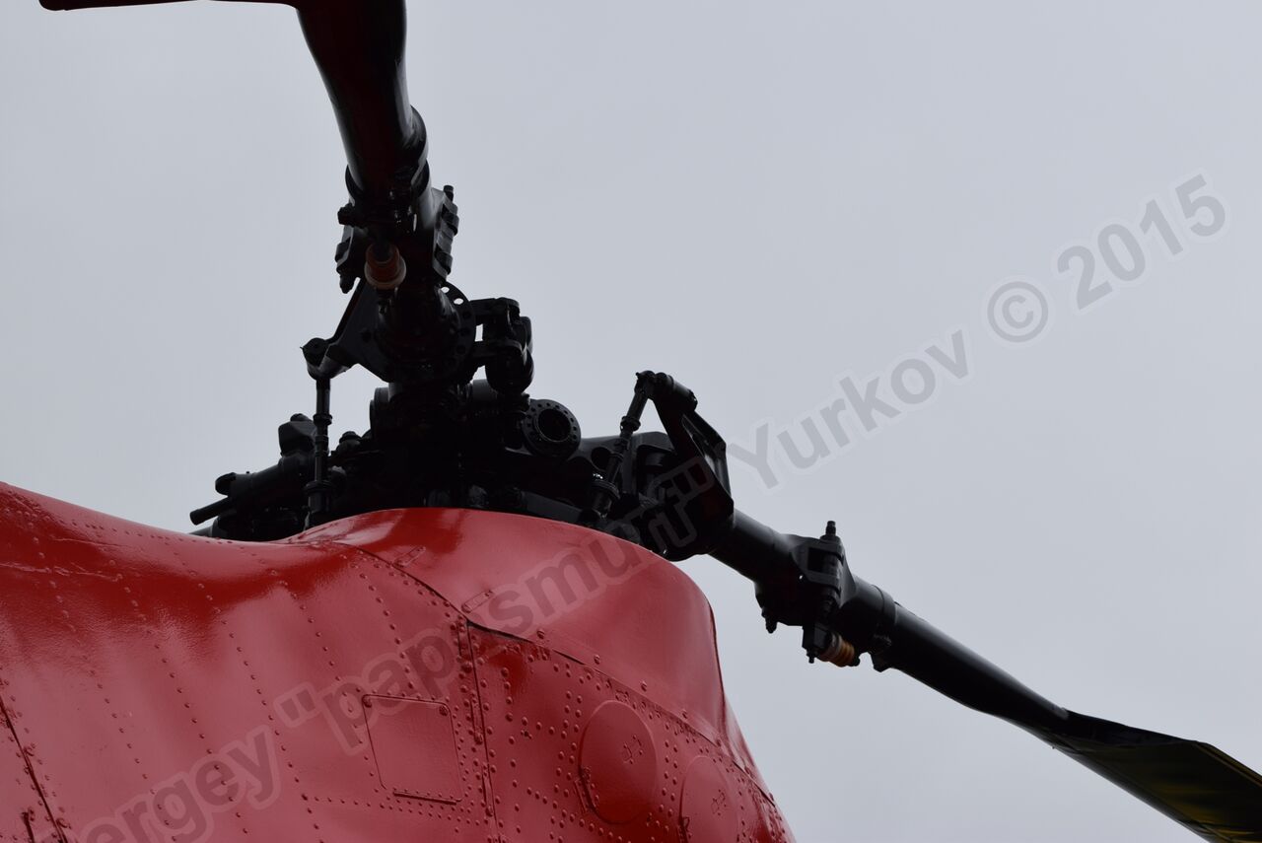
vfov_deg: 16.6
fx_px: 2894
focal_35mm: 82
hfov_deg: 24.6
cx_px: 631
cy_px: 422
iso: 100
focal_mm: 55
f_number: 11
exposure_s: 1/200
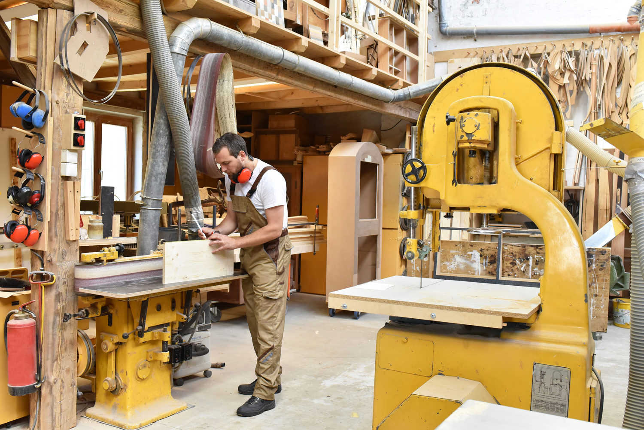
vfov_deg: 37.9
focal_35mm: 35
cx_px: 322
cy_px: 215
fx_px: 626
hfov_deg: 54.4
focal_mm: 35
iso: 2200
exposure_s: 1/125
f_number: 5.6
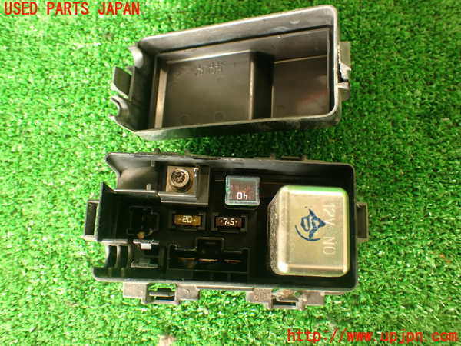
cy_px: 173
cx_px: 230
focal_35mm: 32
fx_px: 426
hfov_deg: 56.8
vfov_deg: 44.2
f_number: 2.4
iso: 200
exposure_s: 1/30
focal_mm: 5.79
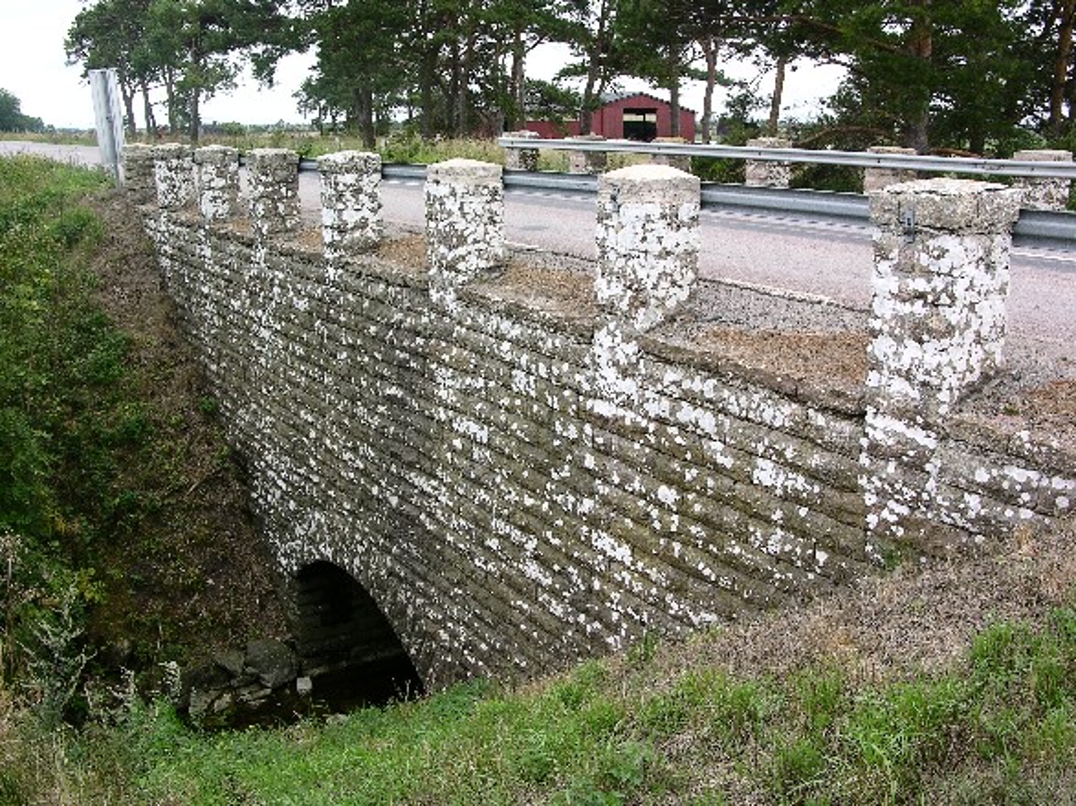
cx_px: 538
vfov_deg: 40.7
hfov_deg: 52.6
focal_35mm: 35
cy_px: 403
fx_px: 1088
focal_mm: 8.9
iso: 50
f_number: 5.6
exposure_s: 1/63.8
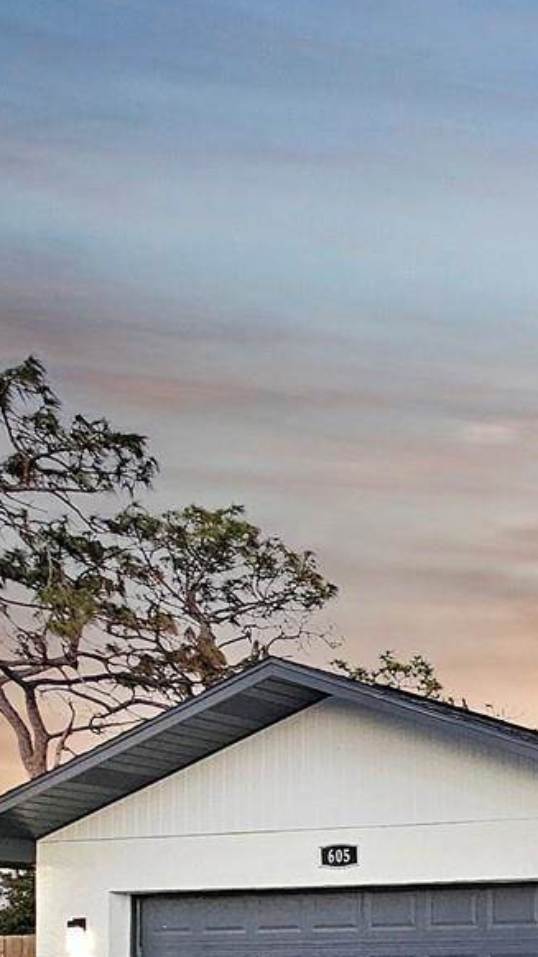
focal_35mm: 39
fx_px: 989
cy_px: 859
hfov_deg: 20.4
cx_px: 995
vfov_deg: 46.6
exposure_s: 1/60.2
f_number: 2.2
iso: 100
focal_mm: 2.2
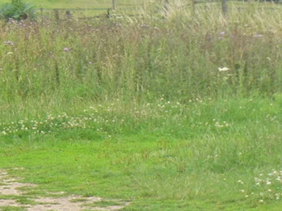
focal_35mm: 384
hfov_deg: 5.1
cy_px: 295
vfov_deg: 3.9
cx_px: -33
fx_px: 3128
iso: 80
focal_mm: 21
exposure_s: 1/250
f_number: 3.7
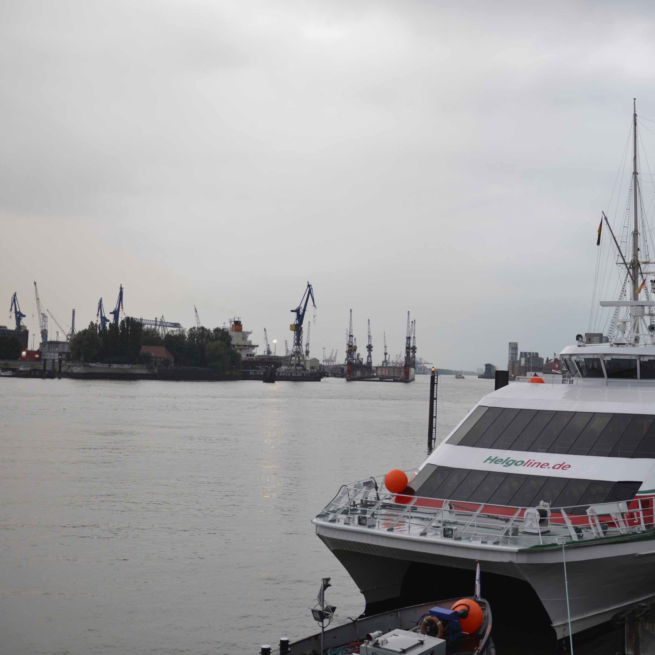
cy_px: 329
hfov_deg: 36.9
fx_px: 963
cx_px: 467
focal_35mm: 45
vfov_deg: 37.6
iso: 160
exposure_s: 1/40
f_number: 2.8
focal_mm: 35
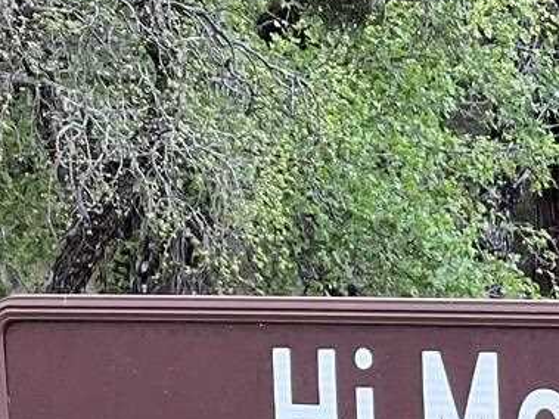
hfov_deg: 4.8
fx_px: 6619
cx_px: 988
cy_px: 527
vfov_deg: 3.6
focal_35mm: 410
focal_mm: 9
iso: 50
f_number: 2.8
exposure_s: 1/99
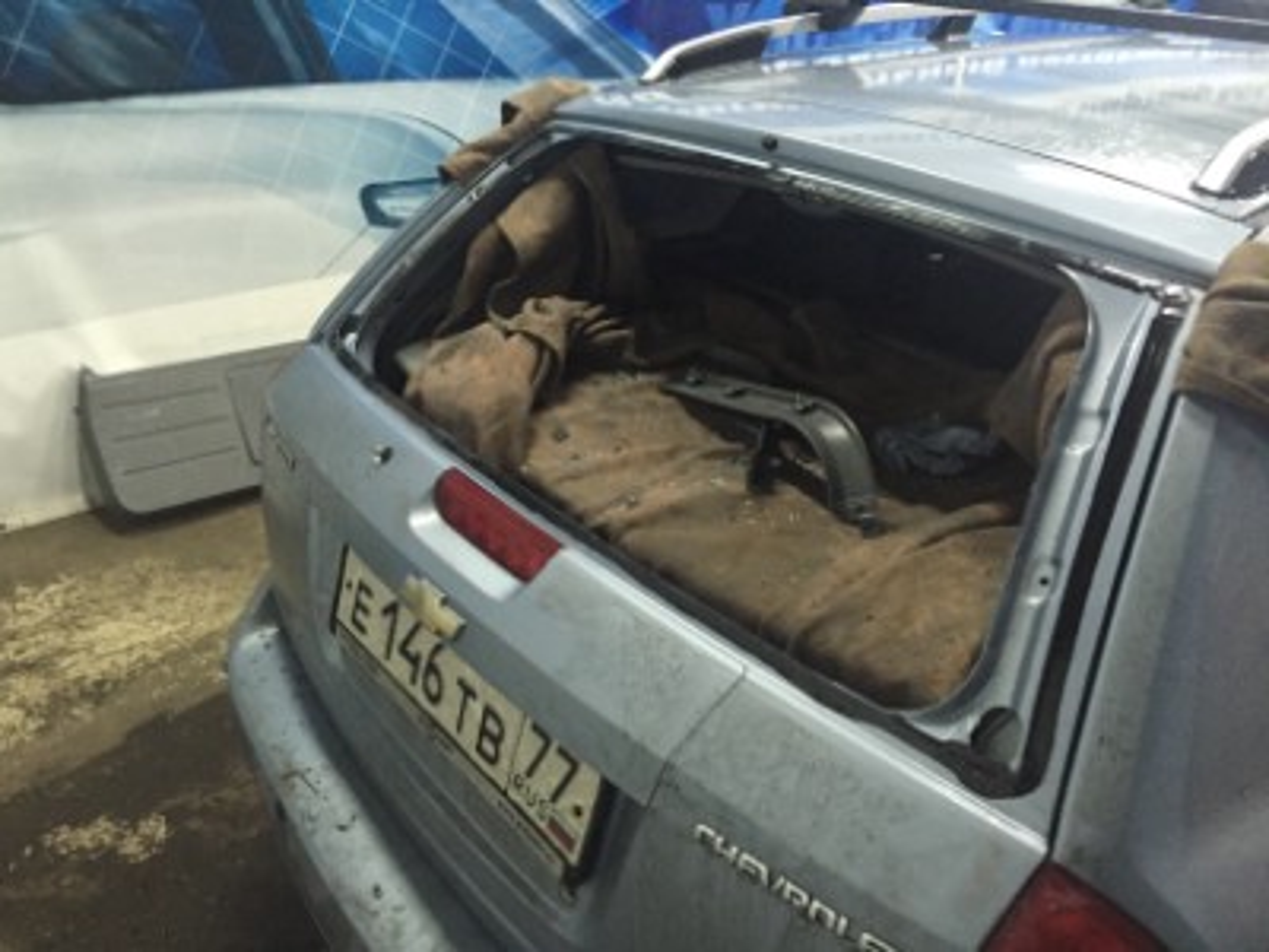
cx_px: 634
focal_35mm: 29
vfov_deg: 48.2
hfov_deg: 61.7
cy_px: 476
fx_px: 1063
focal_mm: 4.15
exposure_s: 1/25
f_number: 2.2
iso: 320
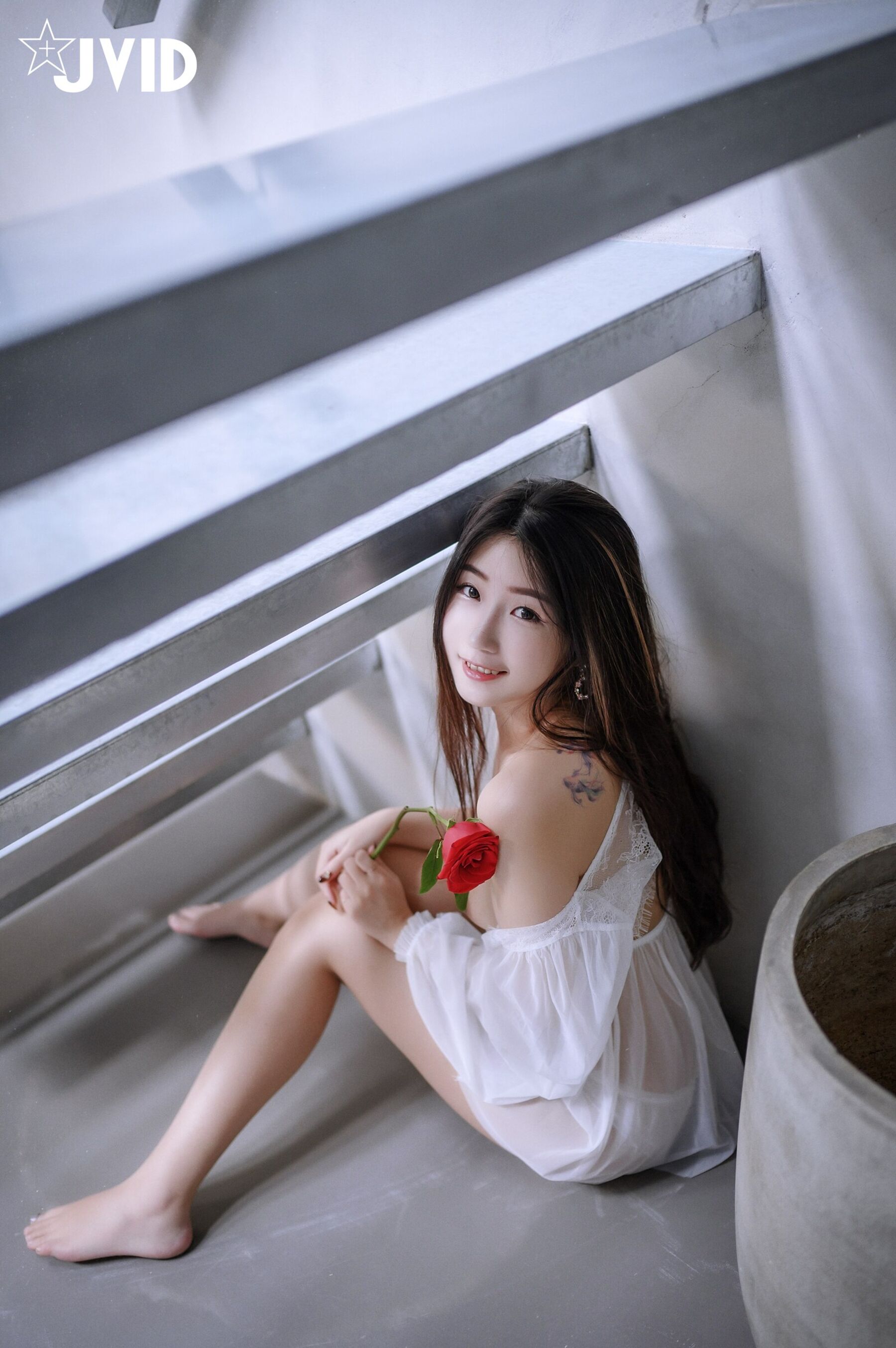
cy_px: 674
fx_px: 1308
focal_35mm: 35
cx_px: 448
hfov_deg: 37.8
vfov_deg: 54.5
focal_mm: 35
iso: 320
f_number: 1.8
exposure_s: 1/100
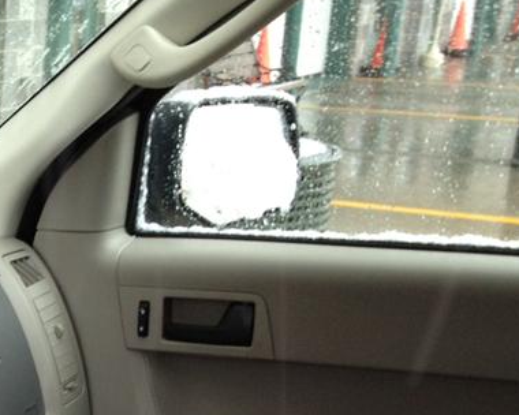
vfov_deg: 16.0
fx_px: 1413
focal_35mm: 92
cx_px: -141
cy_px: 513
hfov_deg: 19.3
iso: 80
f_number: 2.4
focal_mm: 4.28
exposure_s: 1/20
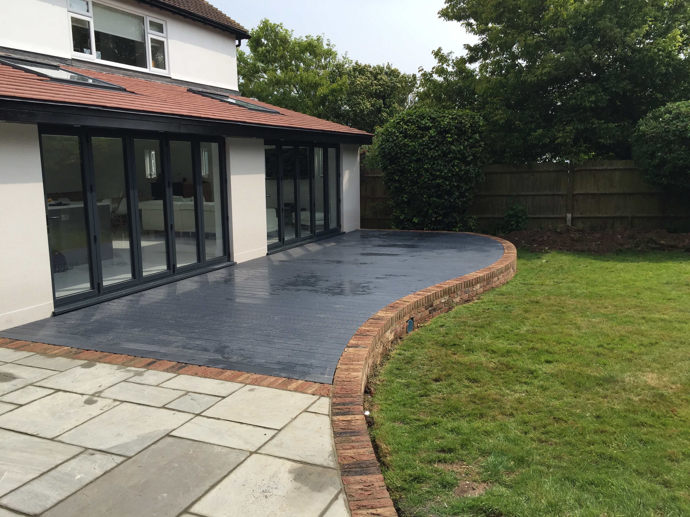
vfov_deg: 48.2
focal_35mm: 29
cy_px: 258
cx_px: 345
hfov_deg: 61.7
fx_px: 578
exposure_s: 1/1647
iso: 32
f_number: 2.2
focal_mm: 4.15
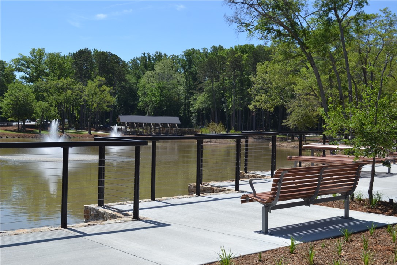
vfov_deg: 28.1
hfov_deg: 41.1
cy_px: 132
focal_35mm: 48
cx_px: 198
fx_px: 529
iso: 100
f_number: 7.1
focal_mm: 32
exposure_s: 1/200
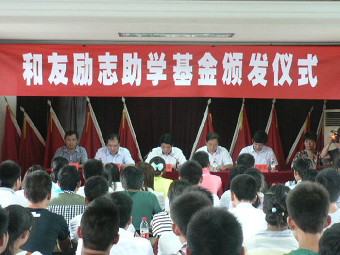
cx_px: 170
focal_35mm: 74
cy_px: 128
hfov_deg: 26.3
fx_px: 727
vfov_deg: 19.9
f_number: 3.2
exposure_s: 1/20
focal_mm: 12.4
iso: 200
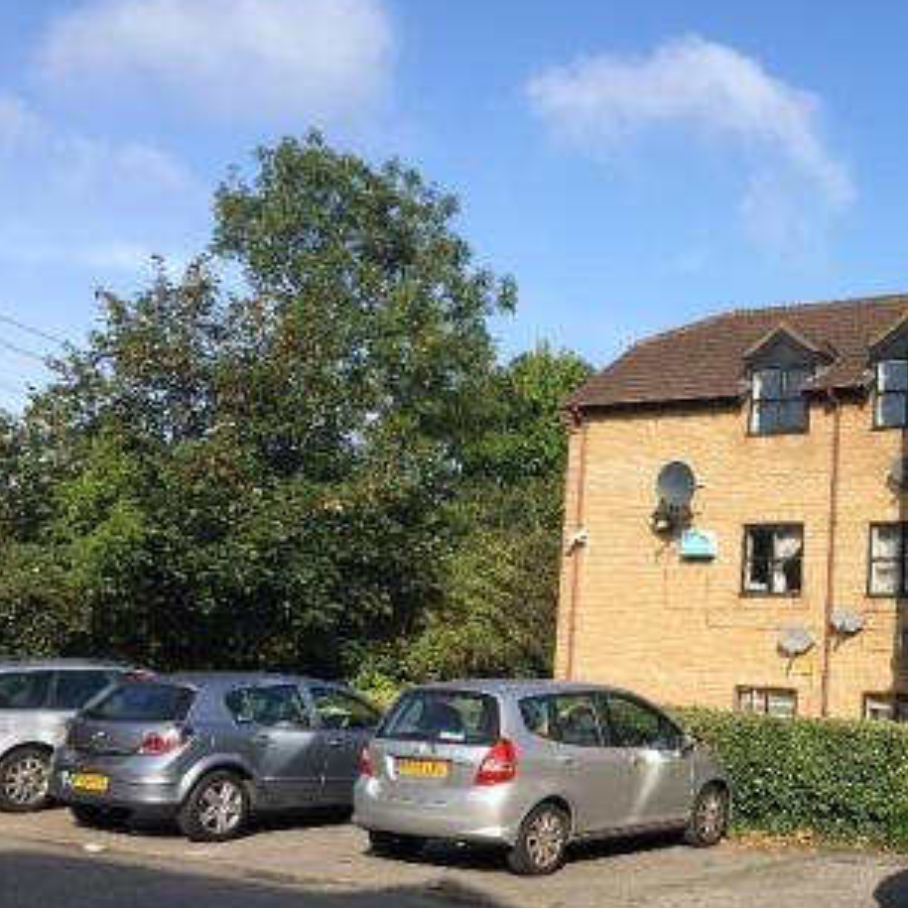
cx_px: 790
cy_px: 522
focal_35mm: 49
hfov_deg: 33.1
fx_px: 1454
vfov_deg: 34.6
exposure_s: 1/962
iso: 25
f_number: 2.2
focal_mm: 4.15
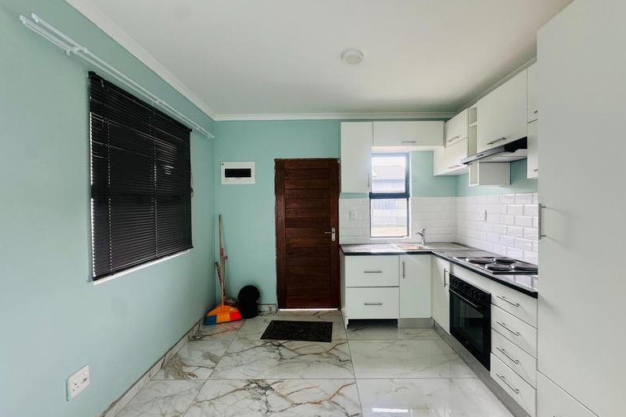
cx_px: 319
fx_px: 261
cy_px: 210
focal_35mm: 15
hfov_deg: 100.4
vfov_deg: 77.3
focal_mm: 2.22
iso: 100
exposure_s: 1/99
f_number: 2.2
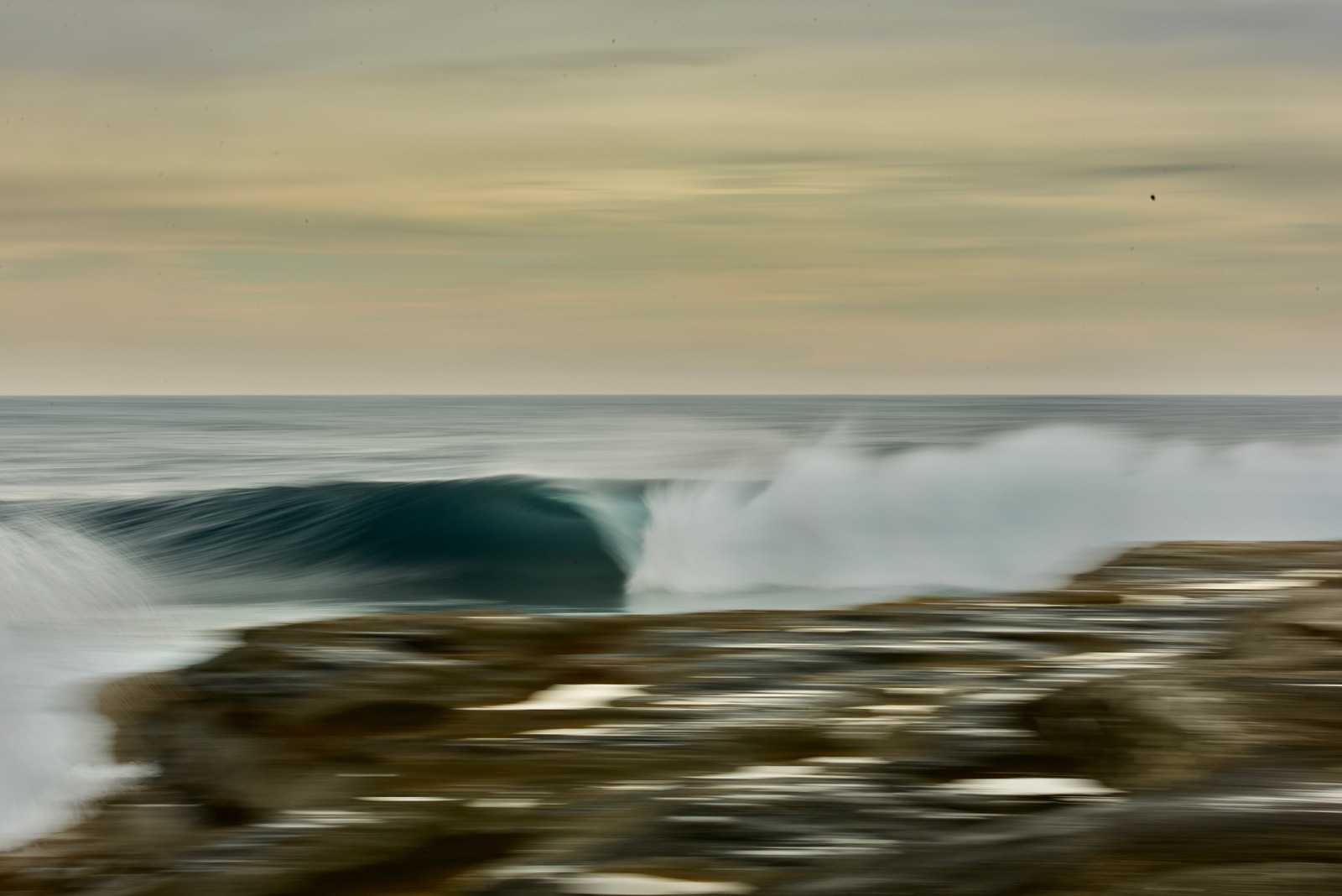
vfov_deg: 19.5
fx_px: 2610
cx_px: 671
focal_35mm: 70
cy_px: 448
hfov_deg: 28.8
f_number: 22
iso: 64
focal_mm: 70
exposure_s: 1/3
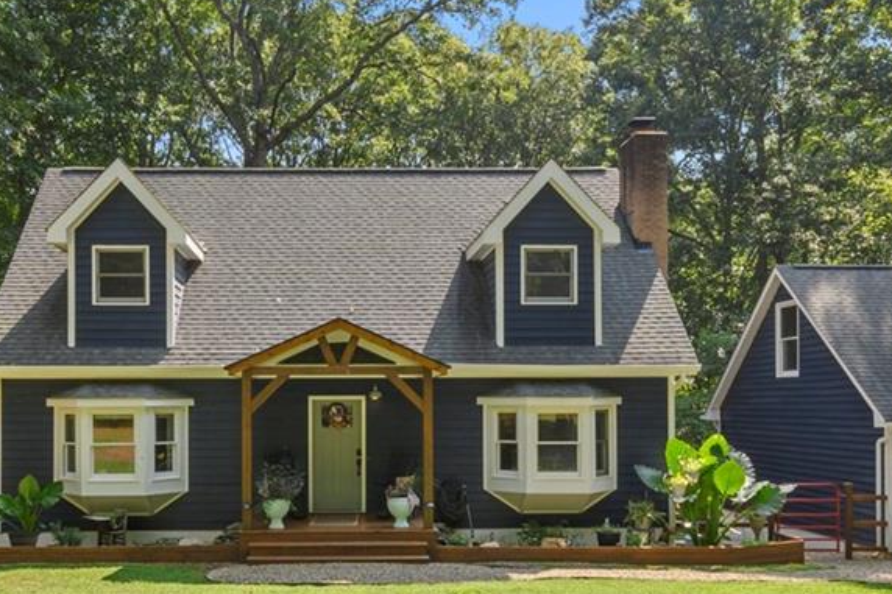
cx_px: 342
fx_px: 842
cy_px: 409
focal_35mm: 34
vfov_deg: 38.3
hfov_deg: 55.2
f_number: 14
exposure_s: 1/80
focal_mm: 13
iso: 250
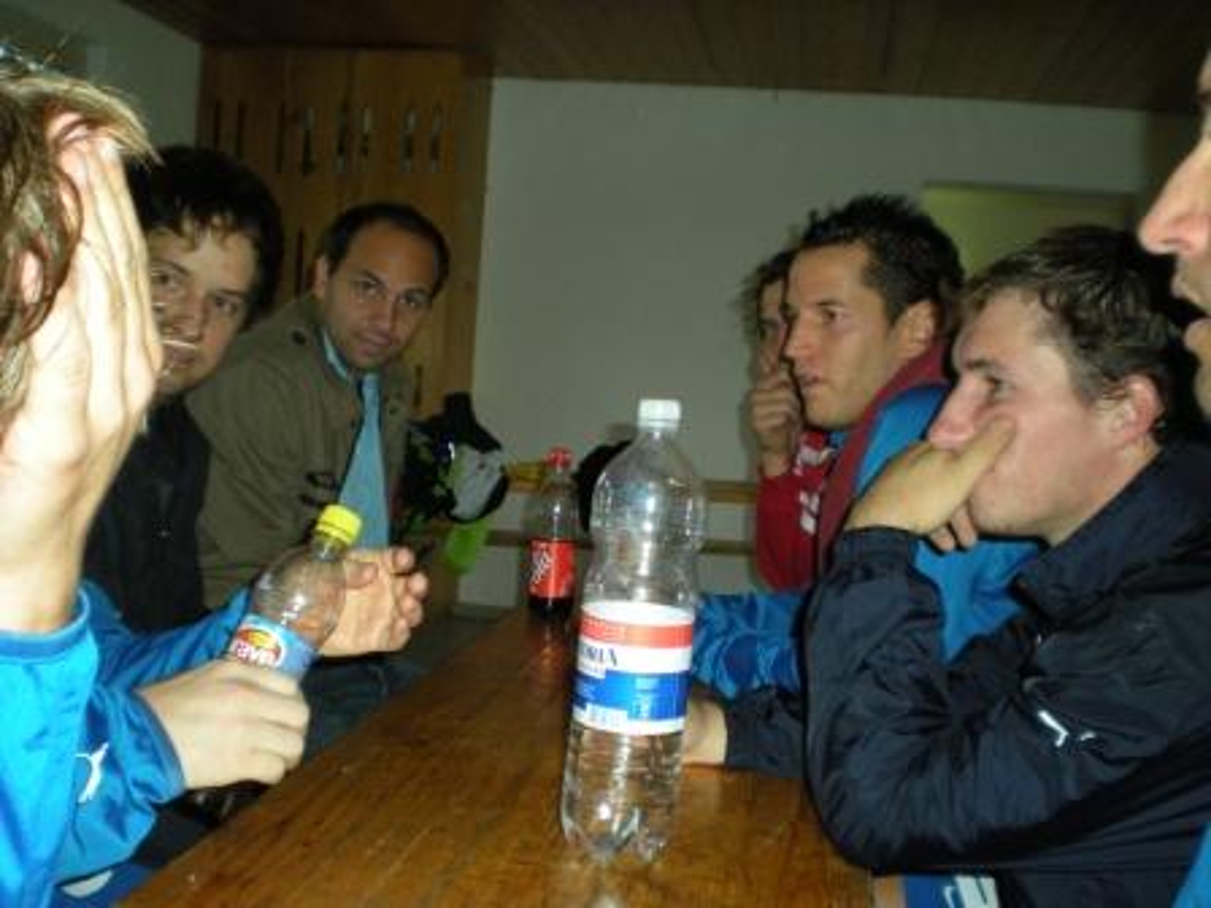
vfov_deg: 37.7
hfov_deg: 49.0
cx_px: 606
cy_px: 454
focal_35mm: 38
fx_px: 1329
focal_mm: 6.3
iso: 107
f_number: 3.1
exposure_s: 1/60
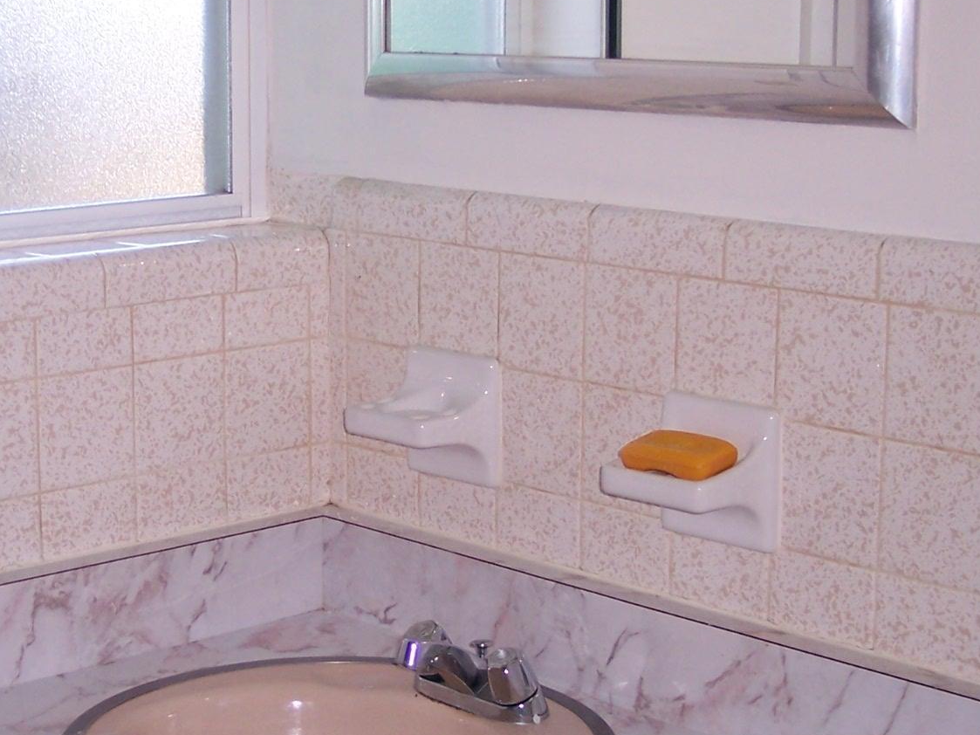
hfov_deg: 24.1
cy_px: 322
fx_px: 2265
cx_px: 236
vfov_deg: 18.4
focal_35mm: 80
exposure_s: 1/60
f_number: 2.8
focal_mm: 8
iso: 100
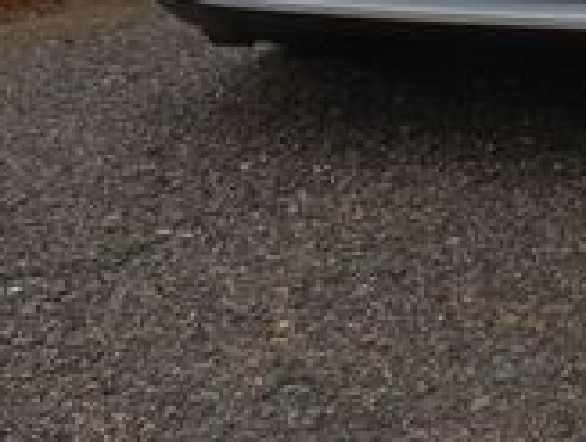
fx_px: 1476
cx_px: 557
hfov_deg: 21.8
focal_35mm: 87
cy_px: -259
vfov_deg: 15.5
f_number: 2.4
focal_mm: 4.3
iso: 50
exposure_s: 1/664
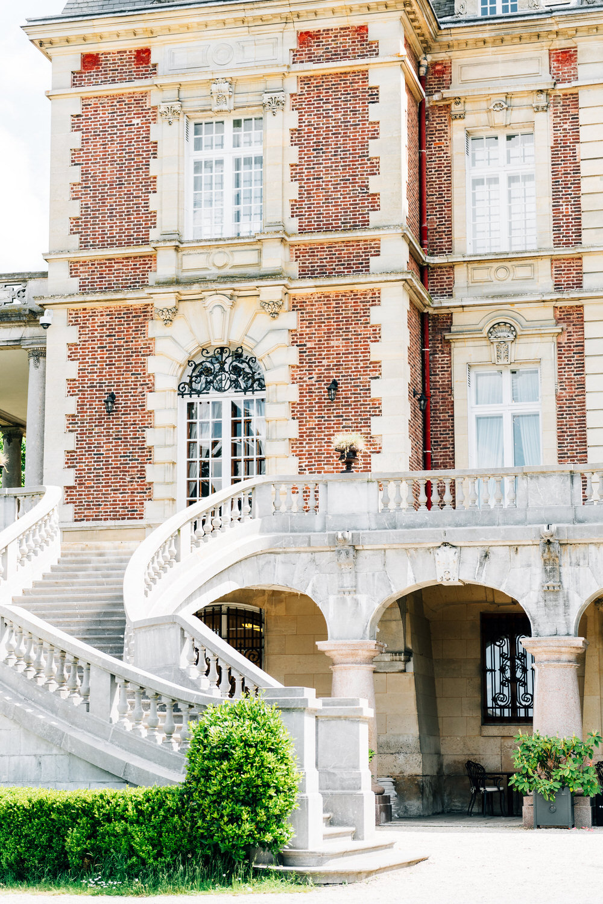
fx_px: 1759
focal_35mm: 70
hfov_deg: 19.5
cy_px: 452
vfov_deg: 28.8
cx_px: 302
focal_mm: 70
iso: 200
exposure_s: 1/1600
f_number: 2.8
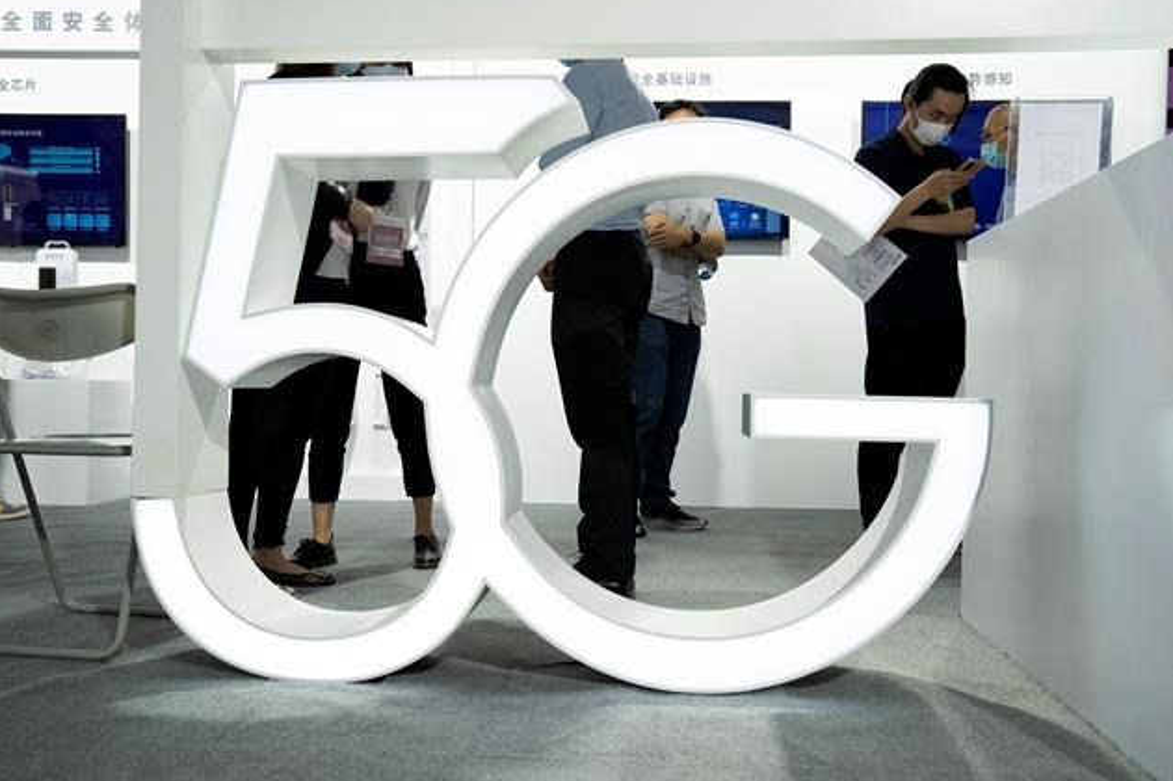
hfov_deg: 55.8
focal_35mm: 34
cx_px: 571
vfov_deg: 38.8
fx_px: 1107
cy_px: 380
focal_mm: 33
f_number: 7.1
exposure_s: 1/320
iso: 3200
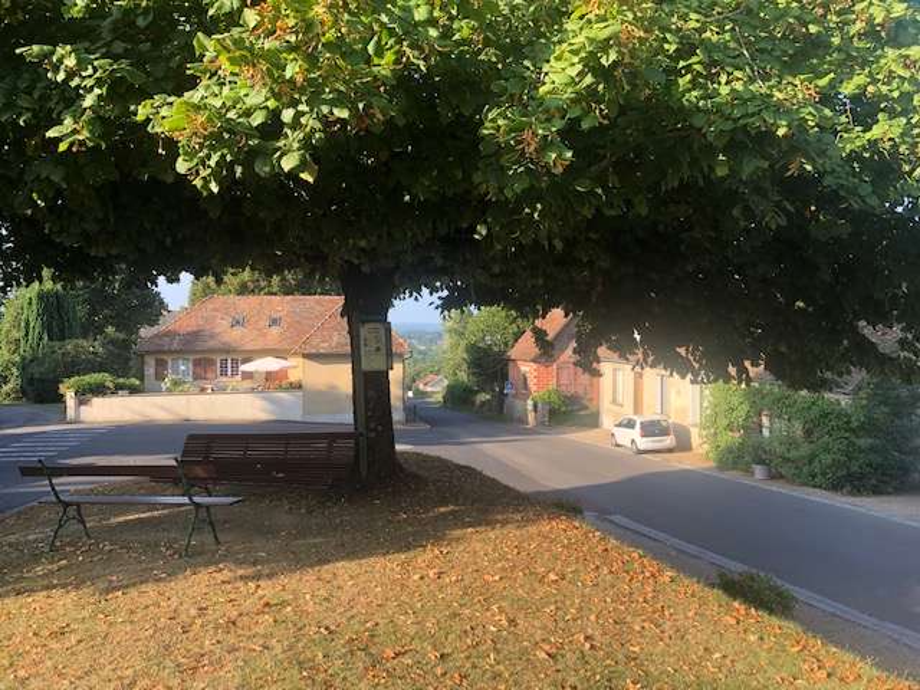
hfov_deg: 63.4
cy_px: 345
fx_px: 744
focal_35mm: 28
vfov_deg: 49.7
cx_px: 460
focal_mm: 3.99
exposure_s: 1/292
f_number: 1.8
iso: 20
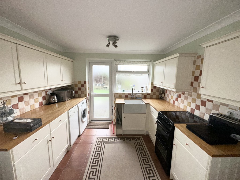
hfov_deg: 102.1
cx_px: 120
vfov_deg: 85.7
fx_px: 97
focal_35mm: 14
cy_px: 90
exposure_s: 1/121
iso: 100
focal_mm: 2.22
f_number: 2.2
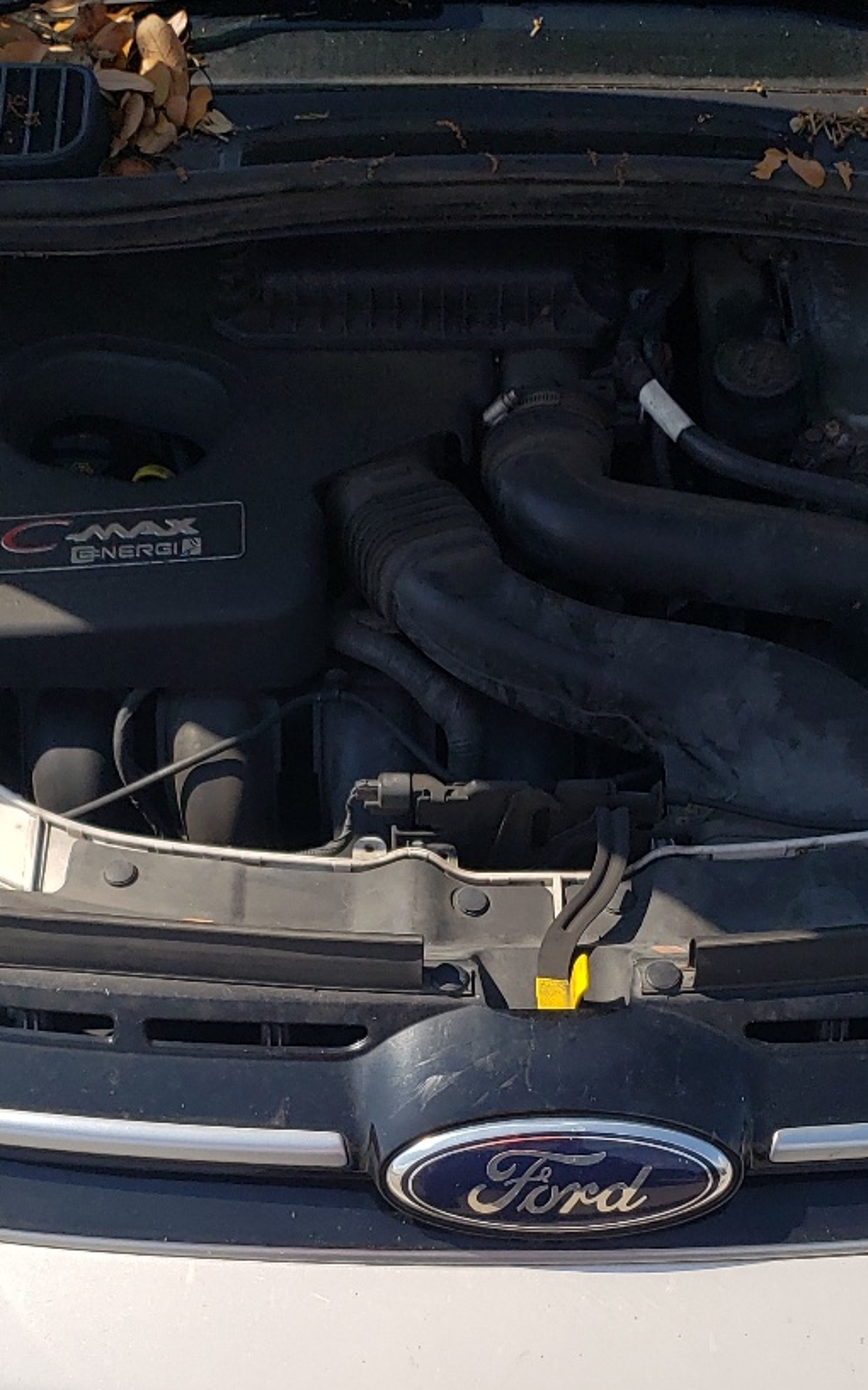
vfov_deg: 37.1
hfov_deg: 23.9
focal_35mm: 54
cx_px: 488
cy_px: 943
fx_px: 2046
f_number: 1.5
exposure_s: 1/3333
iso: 50
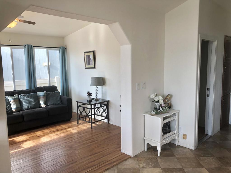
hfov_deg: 63.4
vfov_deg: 49.7
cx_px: 116
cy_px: 86
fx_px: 187
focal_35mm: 28
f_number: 1.8
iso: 50
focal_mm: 4
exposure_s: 1/120
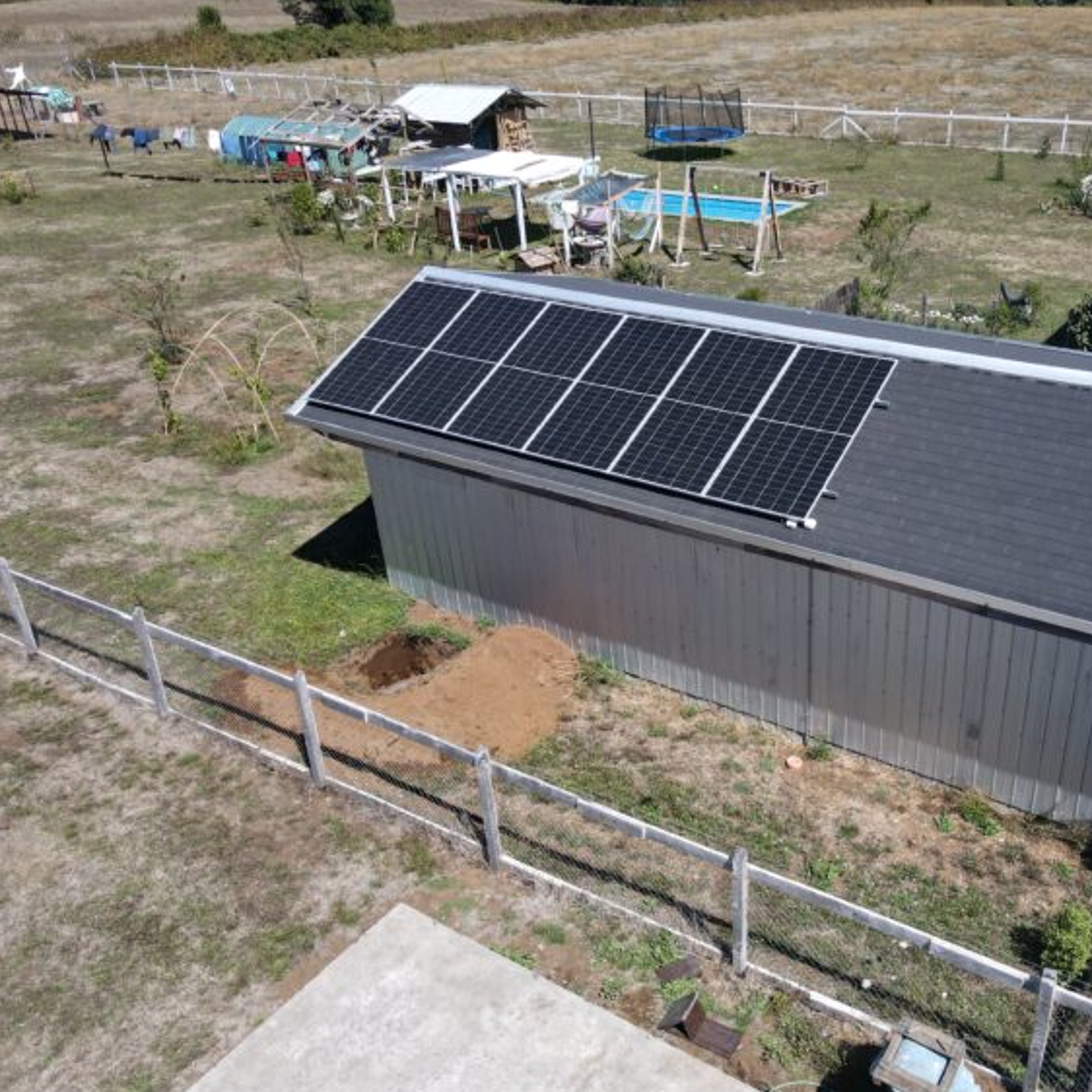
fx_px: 1035
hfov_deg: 54.5
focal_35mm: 29
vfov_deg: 55.6
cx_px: 727
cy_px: 558
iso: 100
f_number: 2.8
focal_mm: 4.5
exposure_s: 1/500
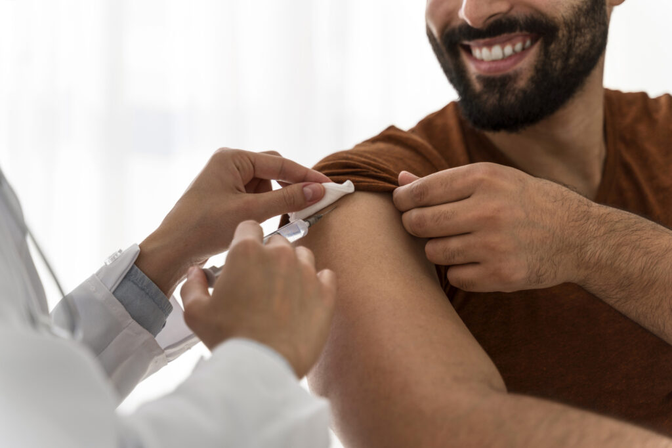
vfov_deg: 18.2
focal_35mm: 75
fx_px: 1400
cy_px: 224
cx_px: 336
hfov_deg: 27.0
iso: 100
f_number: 2.8
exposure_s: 1/640
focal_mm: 75
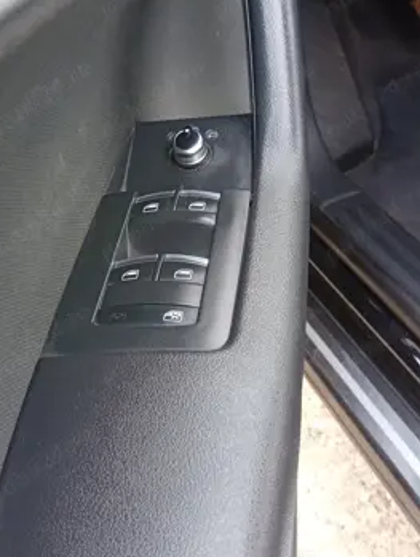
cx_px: 208
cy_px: 247
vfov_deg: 45.6
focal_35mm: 41
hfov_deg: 35.2
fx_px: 661
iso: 107
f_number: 1.8
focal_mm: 3.84
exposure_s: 1/50
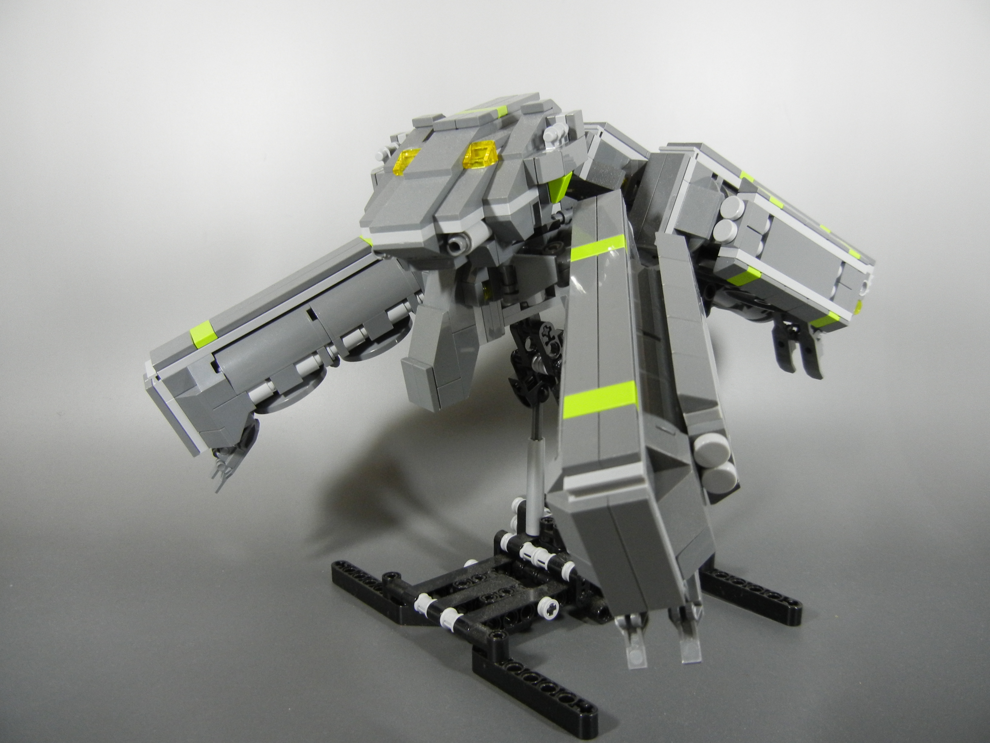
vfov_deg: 46.8
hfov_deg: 60.0
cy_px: 372
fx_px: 858
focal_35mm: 30
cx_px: 495
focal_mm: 5.4
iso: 400
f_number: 3.5
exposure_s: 1/33.7
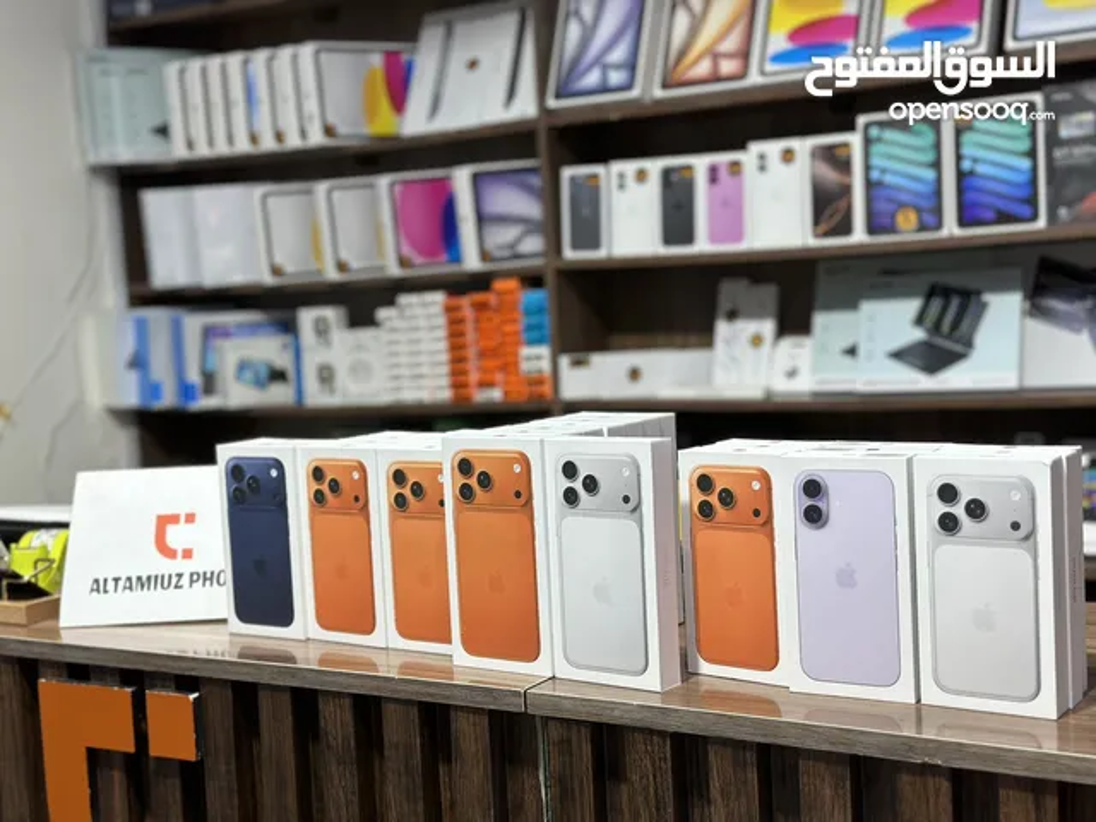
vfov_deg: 30.3
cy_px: 411
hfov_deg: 39.7
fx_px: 1520
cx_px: 548
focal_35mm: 48
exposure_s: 1/187
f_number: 1.78
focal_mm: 6.86
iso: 80
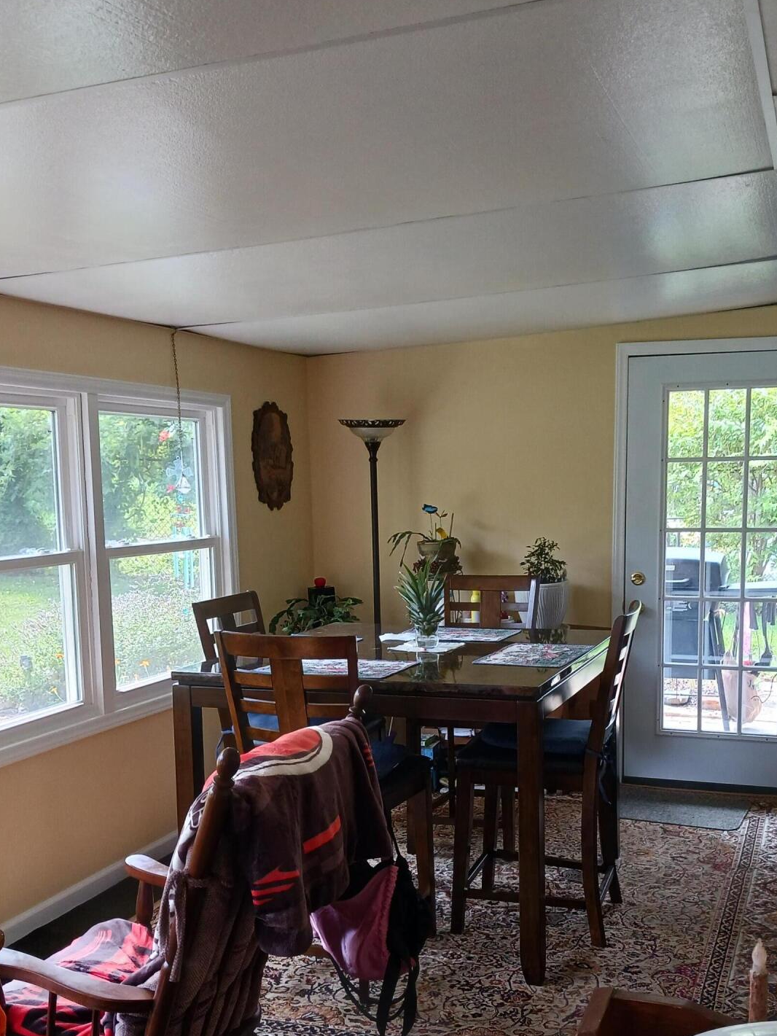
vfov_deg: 48.6
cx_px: 483
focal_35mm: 38
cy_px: 638
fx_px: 1137
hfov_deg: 37.5
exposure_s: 1/60
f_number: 1.8
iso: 200
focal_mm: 4
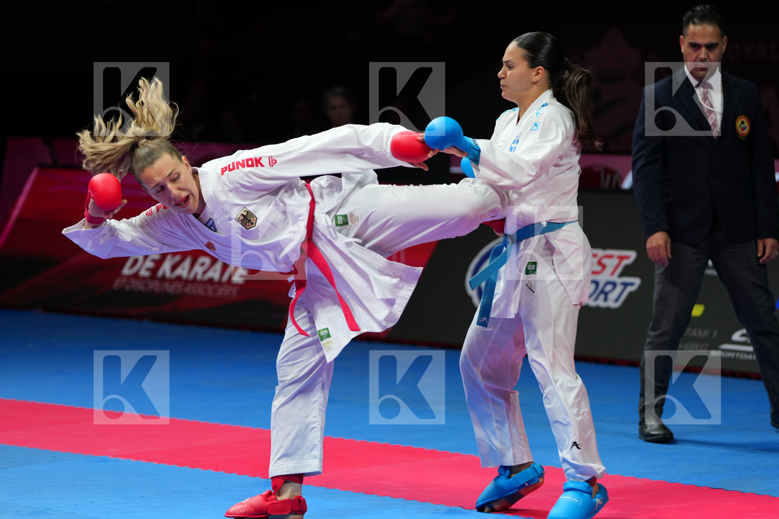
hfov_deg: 13.3
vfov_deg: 8.9
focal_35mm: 154
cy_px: 243
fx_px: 3332
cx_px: 407
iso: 640
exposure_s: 1/1000
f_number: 2.8
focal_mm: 144
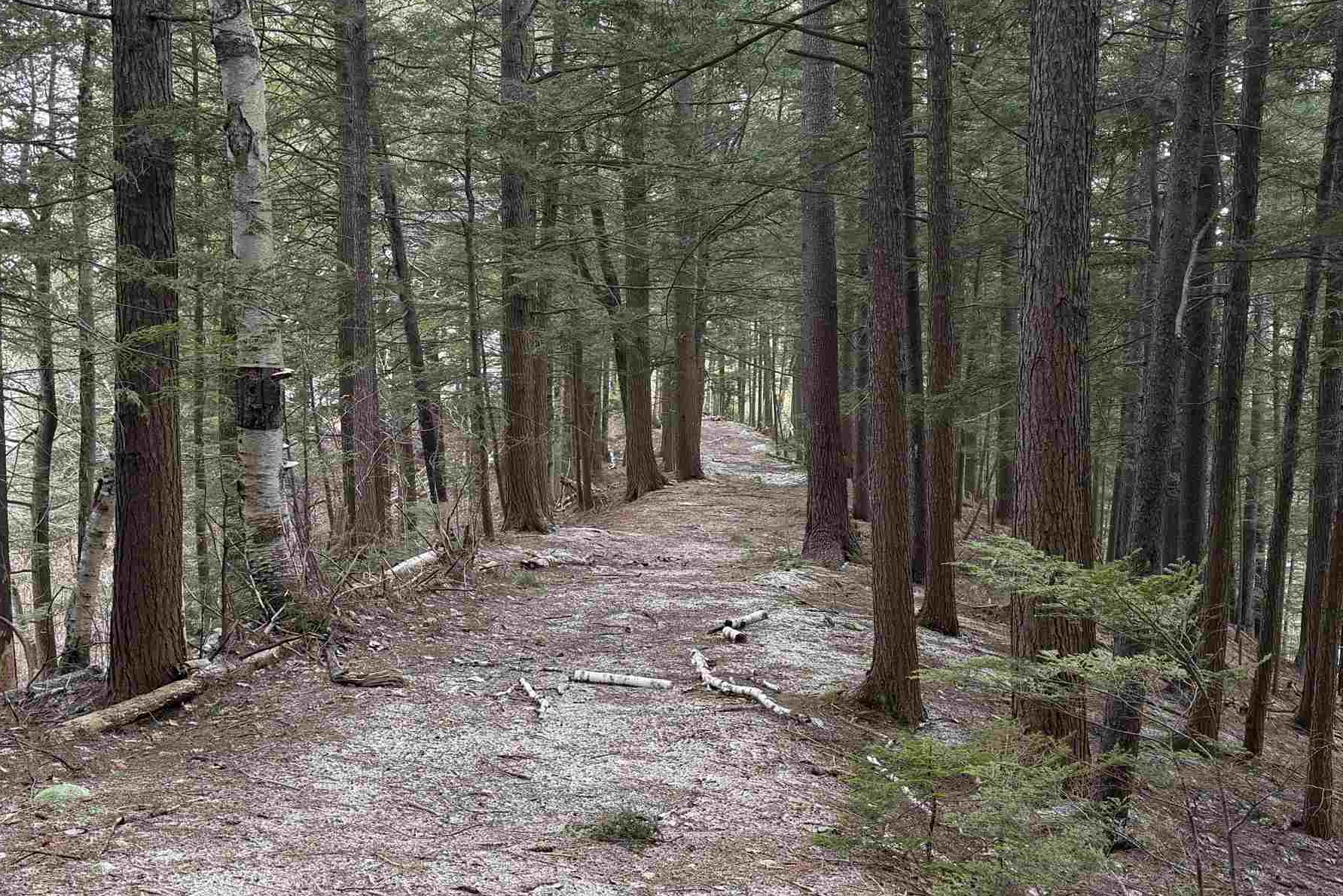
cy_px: 488
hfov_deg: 45.4
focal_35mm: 43
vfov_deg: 31.2
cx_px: 716
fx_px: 1604
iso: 100
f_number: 1.78
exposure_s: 1/132
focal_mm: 6.76
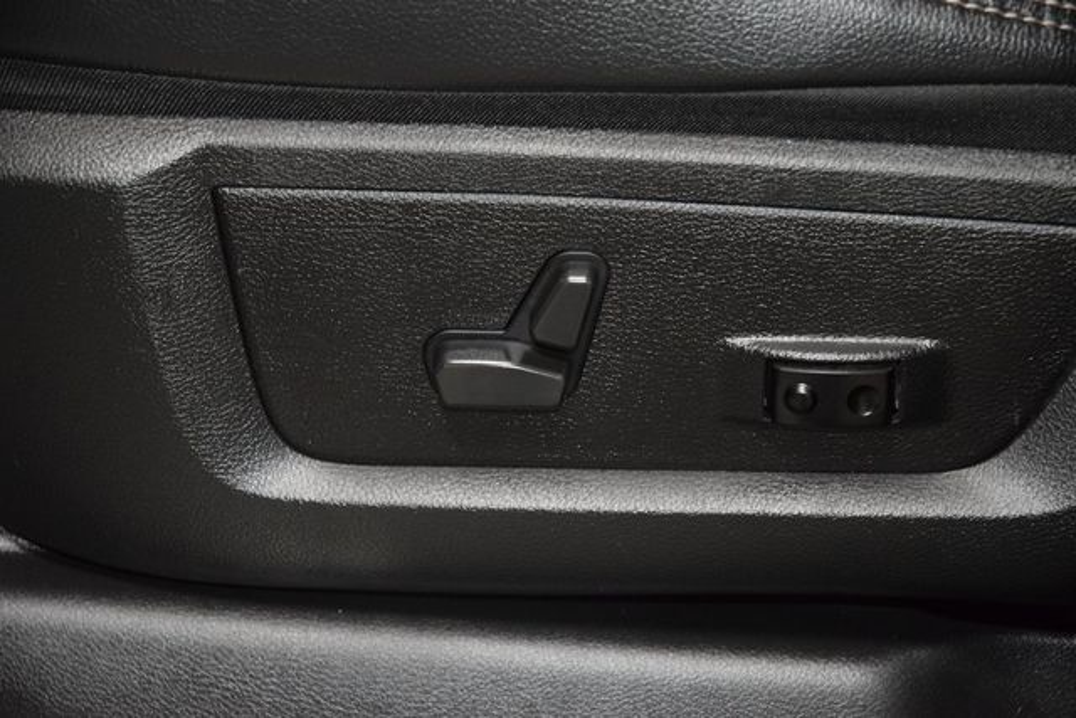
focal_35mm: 105
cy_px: 359
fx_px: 3139
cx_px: 538
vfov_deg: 13.0
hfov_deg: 19.5
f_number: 4.5
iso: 3200
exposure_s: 1/60
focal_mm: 70
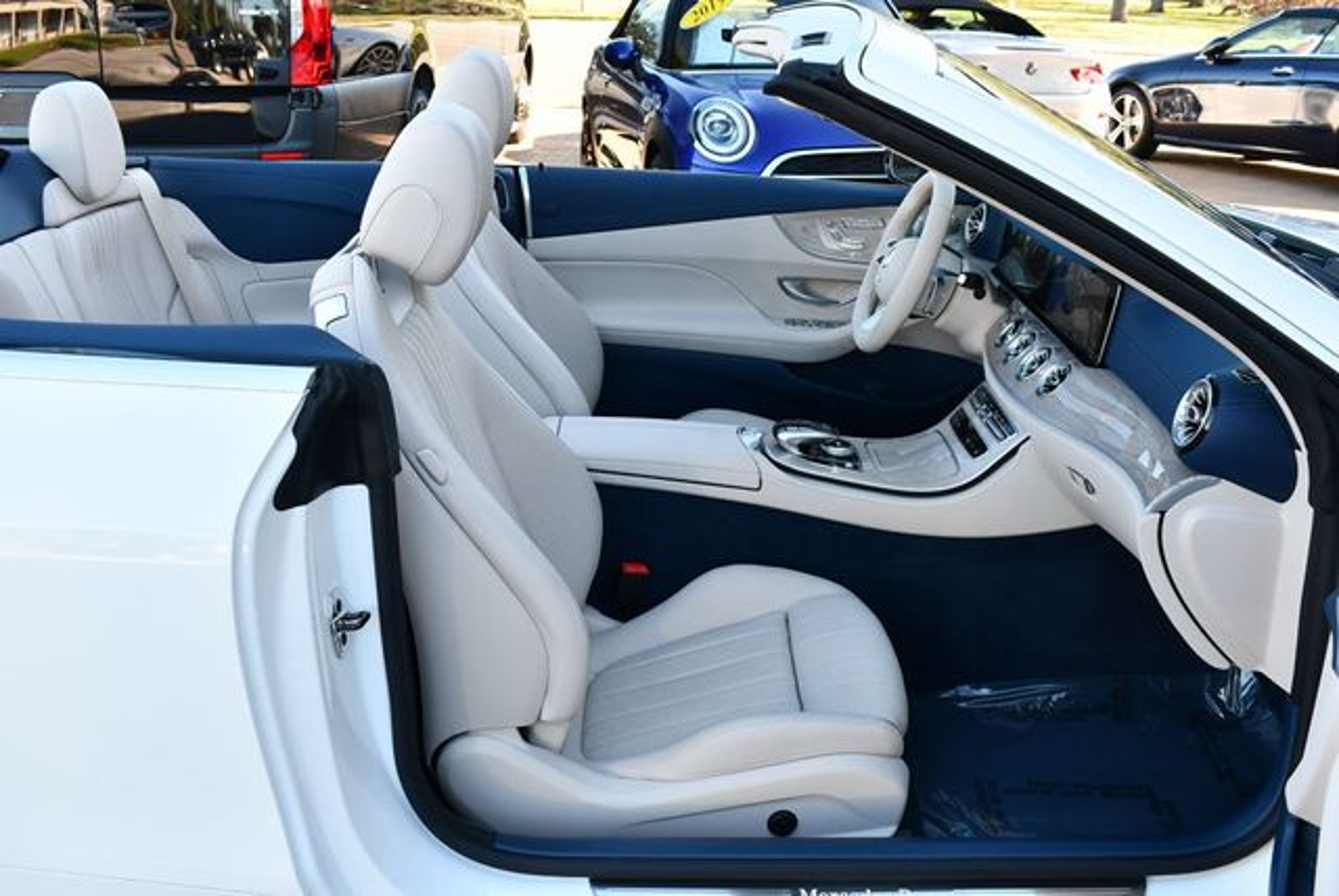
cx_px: 670
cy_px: 448
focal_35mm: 36
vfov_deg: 36.9
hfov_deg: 53.1
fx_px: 1340
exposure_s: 1/250
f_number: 5
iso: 400
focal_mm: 18
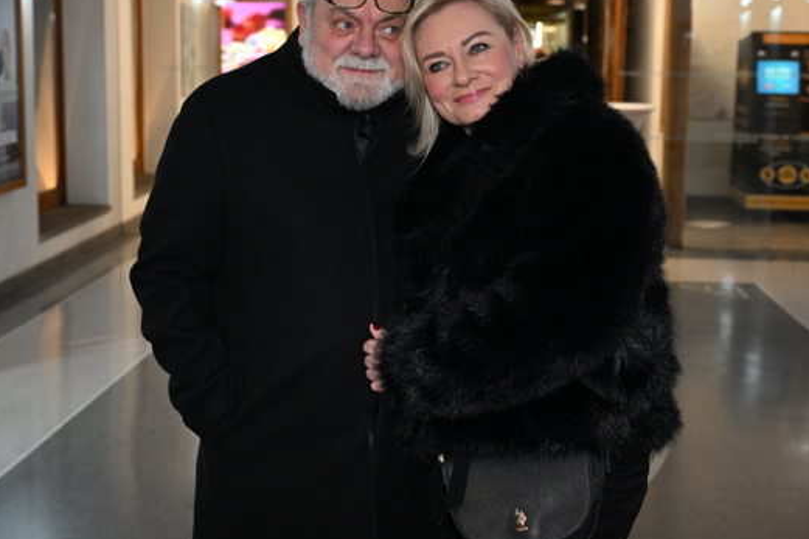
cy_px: 224
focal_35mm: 57
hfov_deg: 35.1
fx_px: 1280
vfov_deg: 23.7
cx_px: 380
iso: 2500
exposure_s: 1/160
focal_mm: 43
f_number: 5
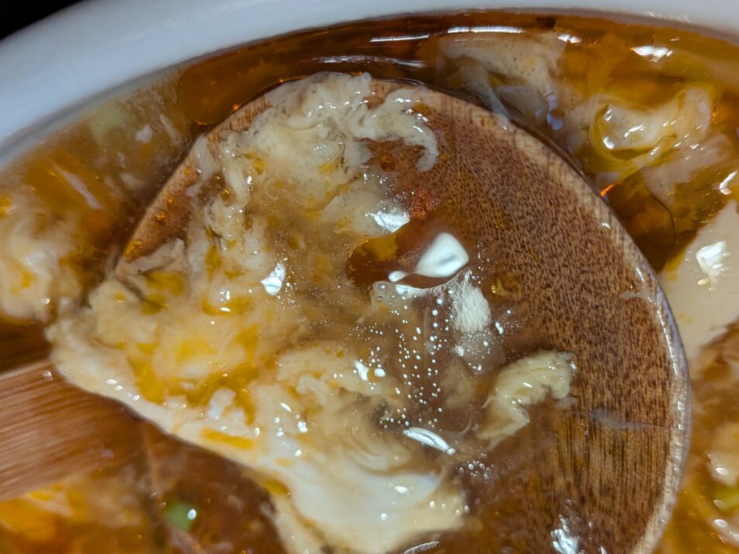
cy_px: 329
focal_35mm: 32
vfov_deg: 44.0
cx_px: 421
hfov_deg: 56.6
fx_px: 683
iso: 30
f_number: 1.7
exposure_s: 1/43
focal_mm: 4.53
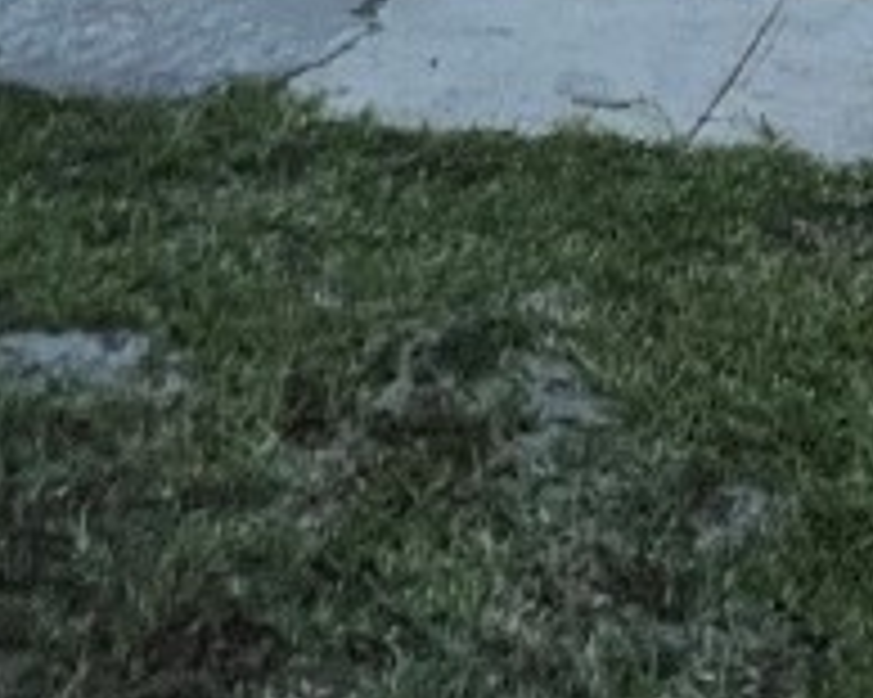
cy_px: -788
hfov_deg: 26.2
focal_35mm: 67
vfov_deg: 16.2
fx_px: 1730
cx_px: 954
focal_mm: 1.57
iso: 500
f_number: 1.8
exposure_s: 1/60
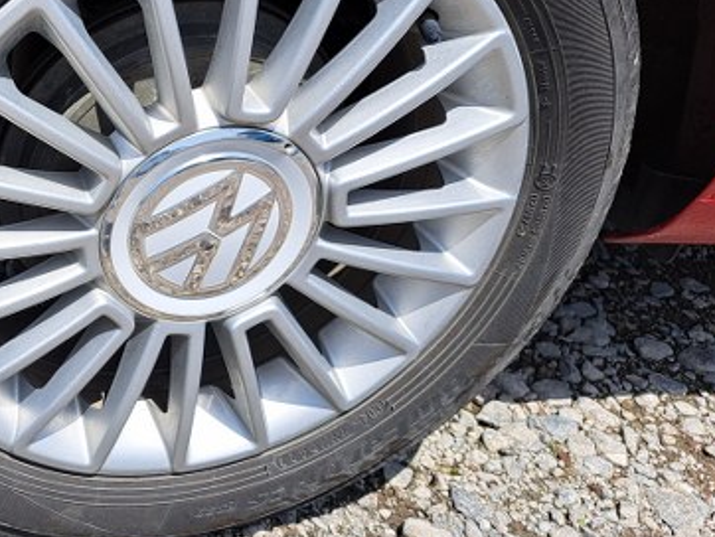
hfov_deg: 32.9
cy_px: 138
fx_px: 1095
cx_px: -16
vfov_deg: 27.2
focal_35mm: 53
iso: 50
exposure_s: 1/1110
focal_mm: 5.23
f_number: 1.8
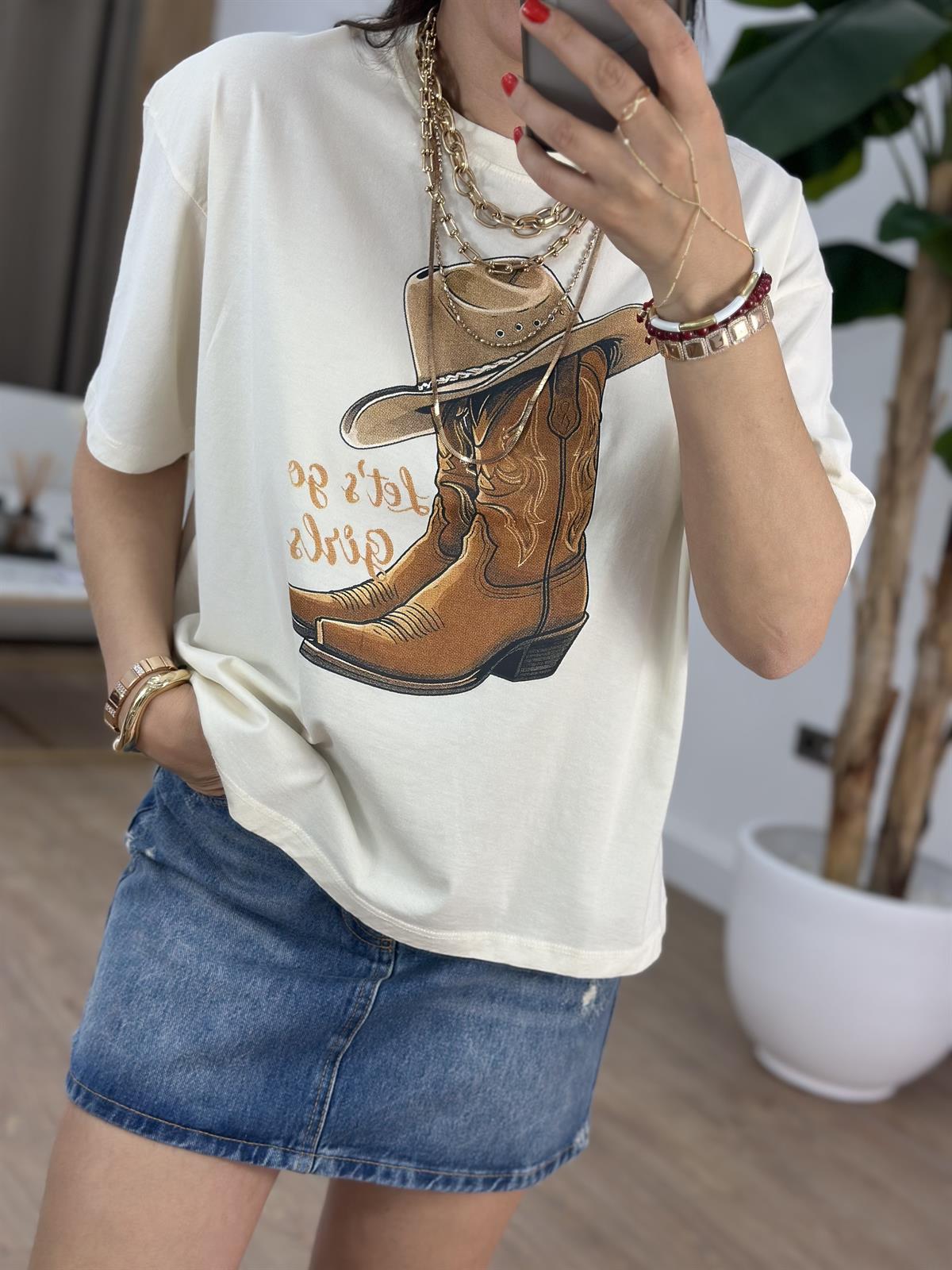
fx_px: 1760
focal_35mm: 48
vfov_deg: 39.7
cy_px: 635
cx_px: 476
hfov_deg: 30.3
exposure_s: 1/169
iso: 64
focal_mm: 6.86
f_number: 1.78
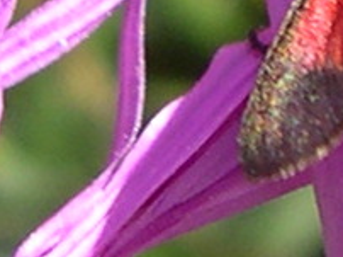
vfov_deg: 8.1
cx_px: 533
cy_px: -158
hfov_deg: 10.6
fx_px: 1772
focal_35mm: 179
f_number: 7.6
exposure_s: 1/108
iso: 100
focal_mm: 8
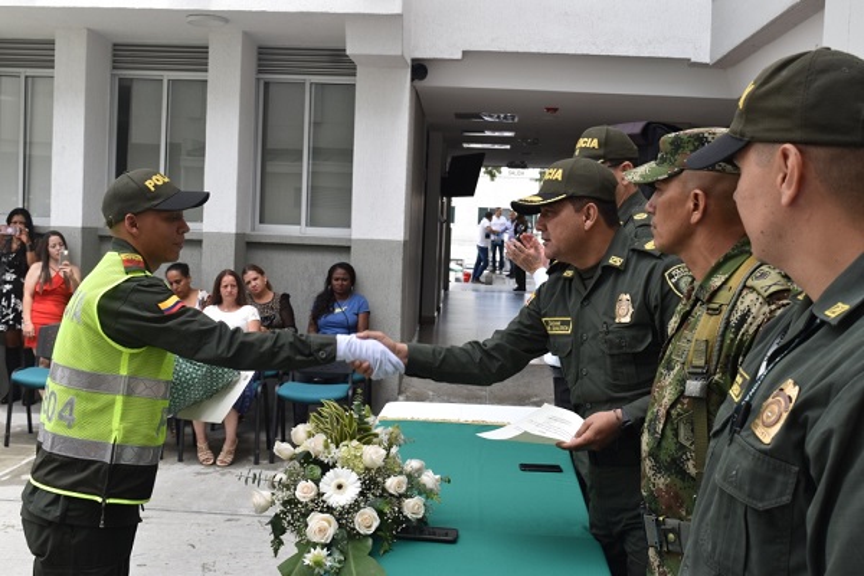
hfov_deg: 47.9
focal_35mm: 40
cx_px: 432
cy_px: 288
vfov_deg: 33.0
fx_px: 972
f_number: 8
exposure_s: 1/250
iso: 280
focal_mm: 27
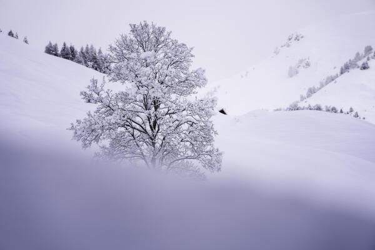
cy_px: 125
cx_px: 188
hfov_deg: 10.9
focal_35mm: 188
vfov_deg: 7.3
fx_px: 1958
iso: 100
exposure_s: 1/320
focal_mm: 188
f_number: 6.3
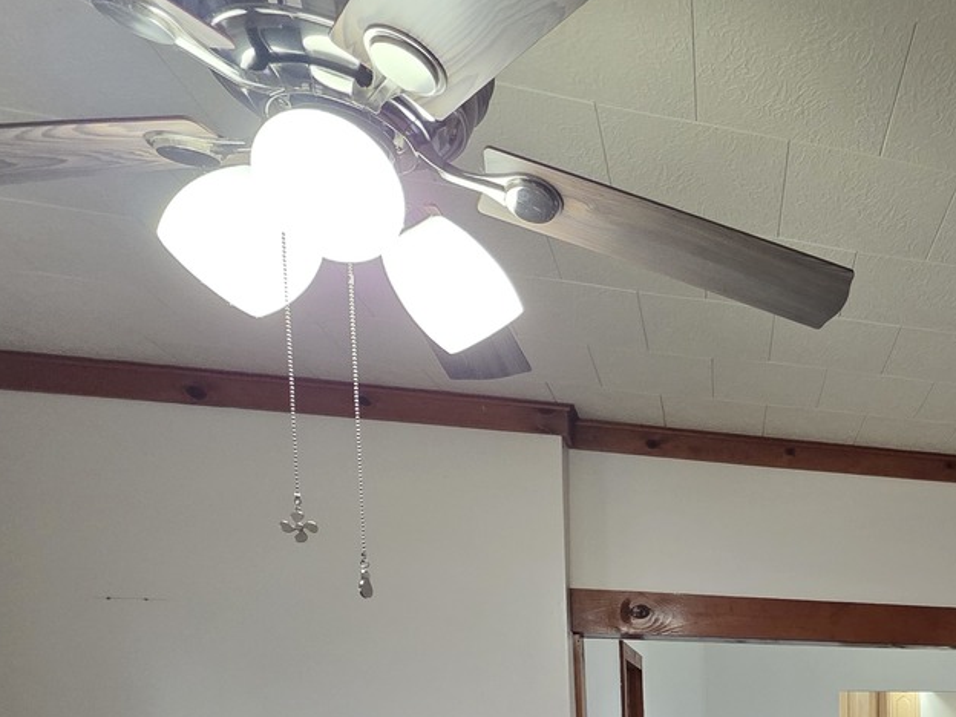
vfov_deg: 38.5
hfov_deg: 47.7
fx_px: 829
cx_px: 991
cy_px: 792
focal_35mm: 30
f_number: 1.9
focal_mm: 2.2
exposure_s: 1/120
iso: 320
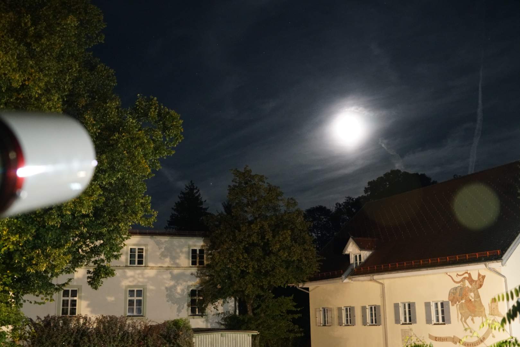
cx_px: 260
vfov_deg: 32.6
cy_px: 174
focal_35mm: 41
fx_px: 592
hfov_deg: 47.4
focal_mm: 41
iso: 6400
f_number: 4.5
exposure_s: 1/1.25
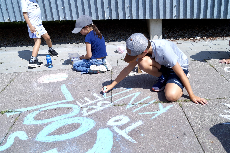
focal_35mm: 36
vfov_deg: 36.8
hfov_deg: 53.2
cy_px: 76
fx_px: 230
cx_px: 115
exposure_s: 1/500
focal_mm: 24
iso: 100
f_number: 8
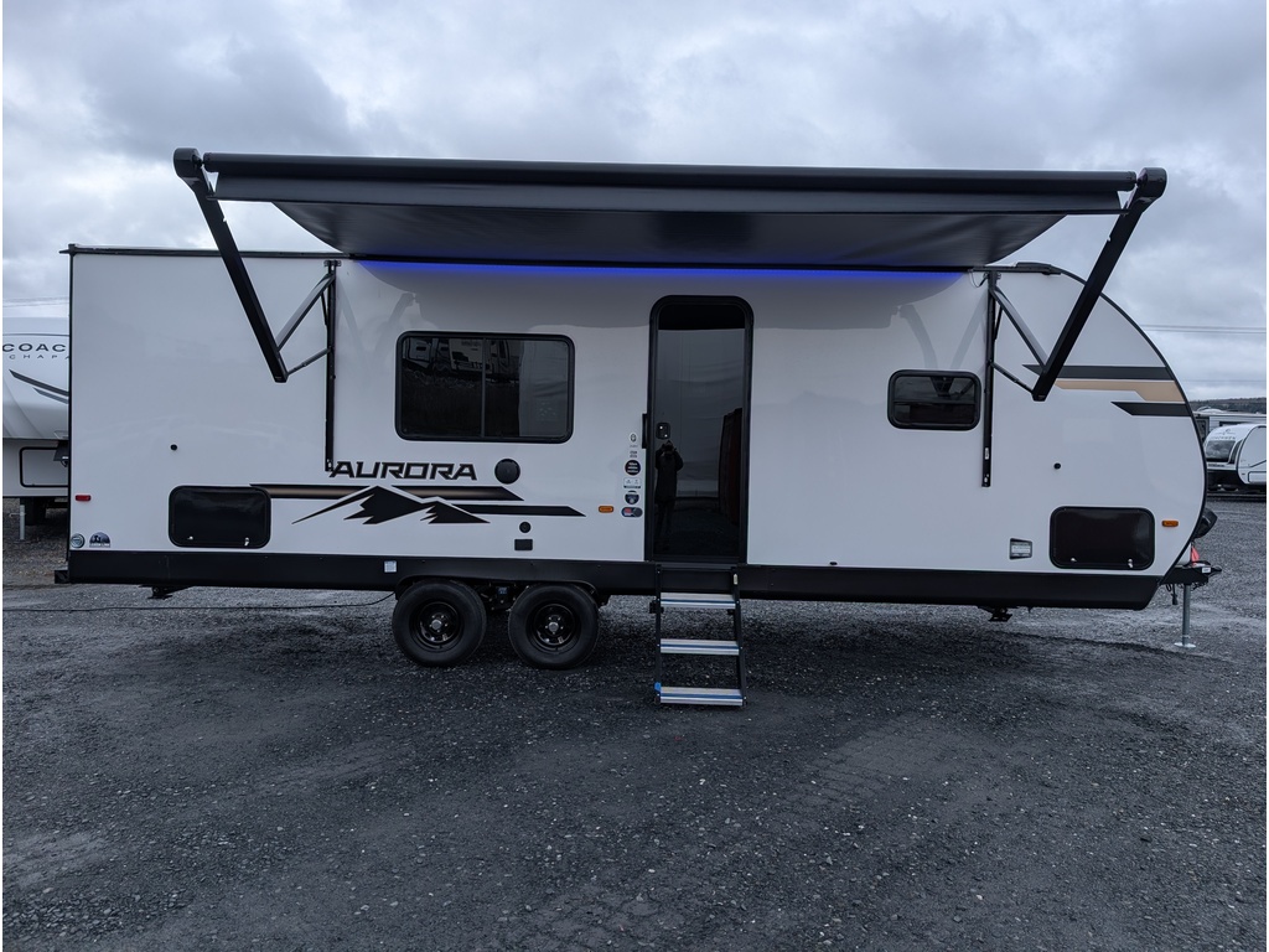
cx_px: 634
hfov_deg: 71.6
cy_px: 476
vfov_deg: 56.8
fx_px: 880
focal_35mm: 24
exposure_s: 1/567
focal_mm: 6.9
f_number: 1.68
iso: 18
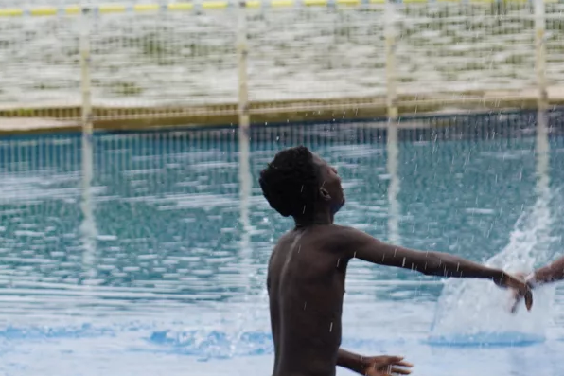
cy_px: -53
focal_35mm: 451
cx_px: 547
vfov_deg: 3.0
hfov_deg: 4.6
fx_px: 7063
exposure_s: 1/200
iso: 100
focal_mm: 105
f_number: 5
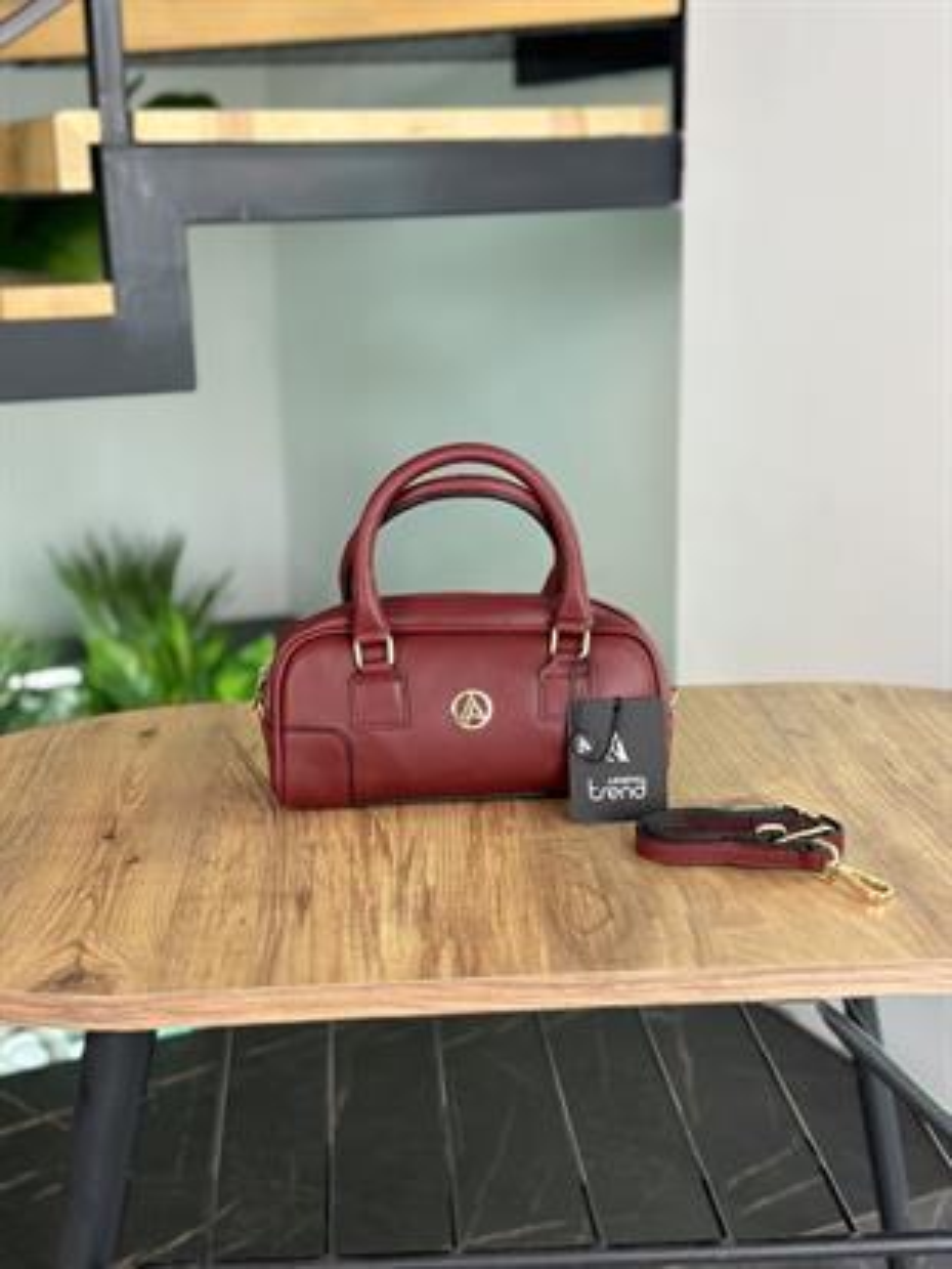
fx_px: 1759
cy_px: 634
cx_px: 476
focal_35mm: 48
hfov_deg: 30.3
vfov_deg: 39.6
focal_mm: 6.86
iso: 80
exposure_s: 1/104
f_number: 1.78
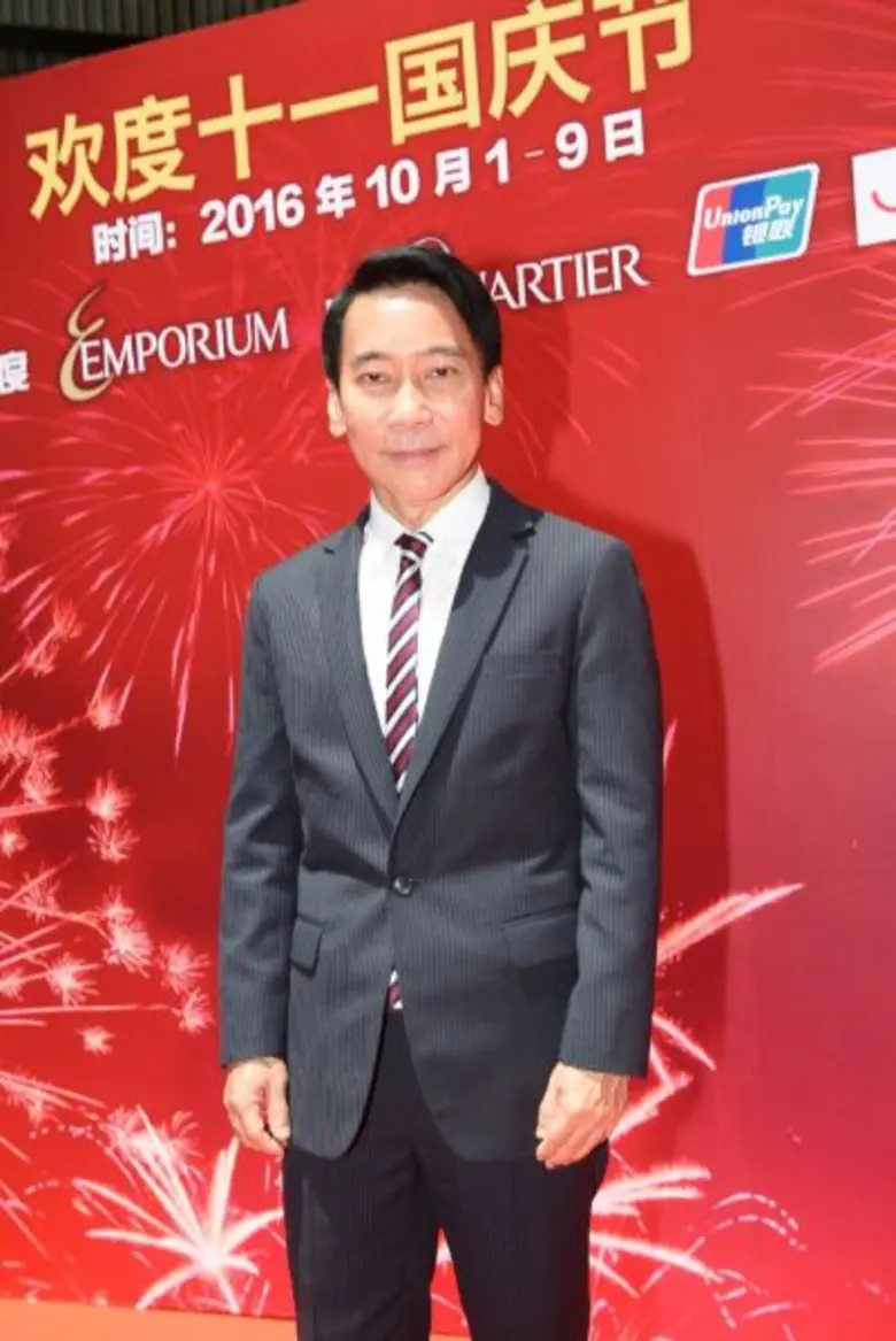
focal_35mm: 48
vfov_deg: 41.1
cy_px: 670
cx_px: 448
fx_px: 1789
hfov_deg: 28.1
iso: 125
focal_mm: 48
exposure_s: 1/160
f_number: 6.3
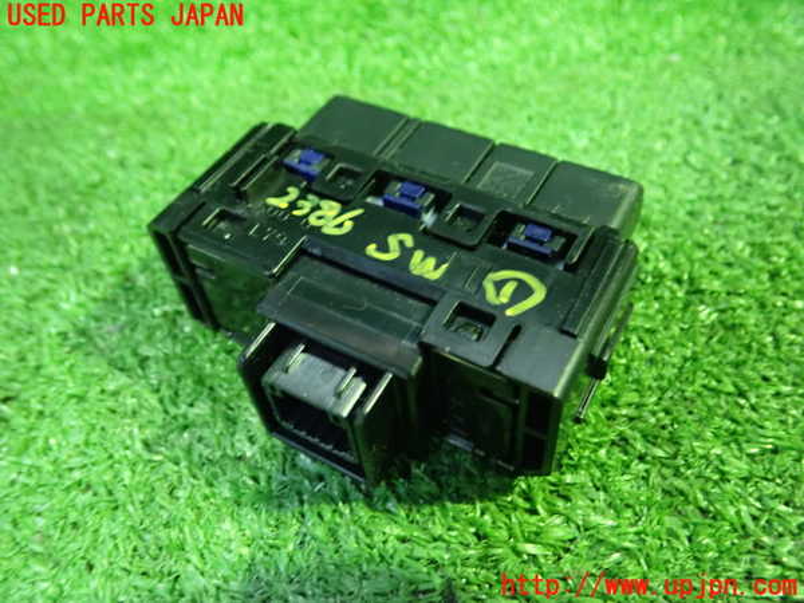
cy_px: 302
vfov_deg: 46.8
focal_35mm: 30
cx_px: 402
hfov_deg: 60.0
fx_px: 697
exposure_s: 1/30
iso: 1250
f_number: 2.3
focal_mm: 5.5
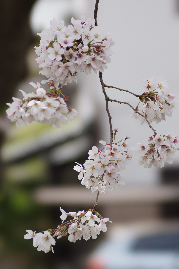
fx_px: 1514
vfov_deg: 10.2
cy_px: 134
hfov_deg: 6.8
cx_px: 90
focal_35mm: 202
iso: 100
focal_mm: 135
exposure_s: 1/320
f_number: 4.5
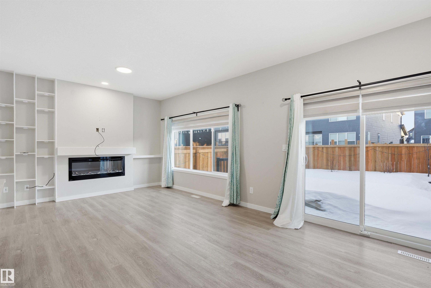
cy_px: 144
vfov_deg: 73.8
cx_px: 216
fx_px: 192
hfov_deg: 96.7
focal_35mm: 16
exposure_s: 1/160
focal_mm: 16
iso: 400
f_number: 7.1
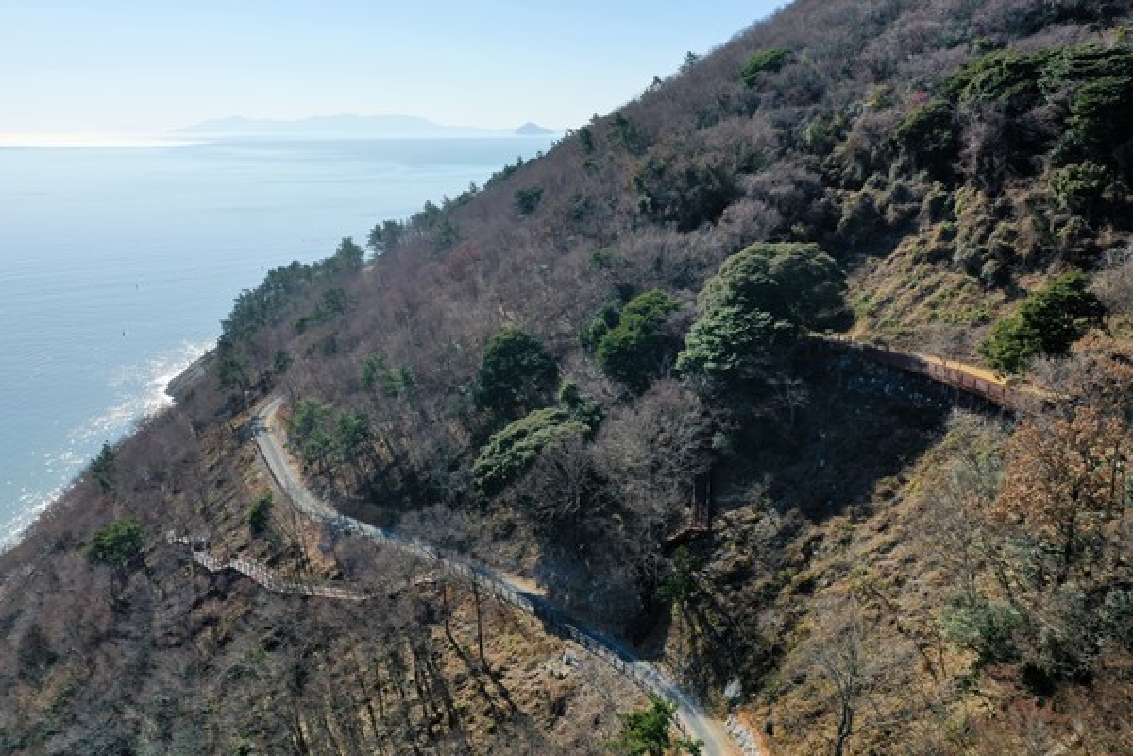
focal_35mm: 28
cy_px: 378
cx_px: 566
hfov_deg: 65.5
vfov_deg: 46.4
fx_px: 881
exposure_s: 1/800
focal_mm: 10.26
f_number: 6.3
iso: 100
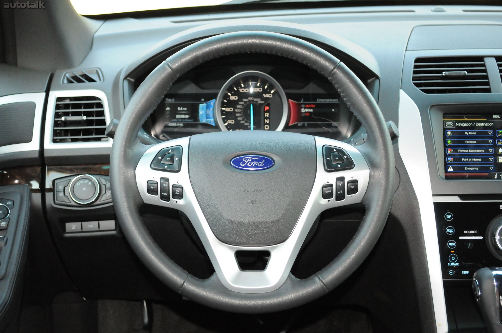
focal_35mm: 54
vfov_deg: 25.0
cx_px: 251
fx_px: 752
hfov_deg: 36.9
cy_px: 166
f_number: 5
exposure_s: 1/250
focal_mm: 36
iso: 2500
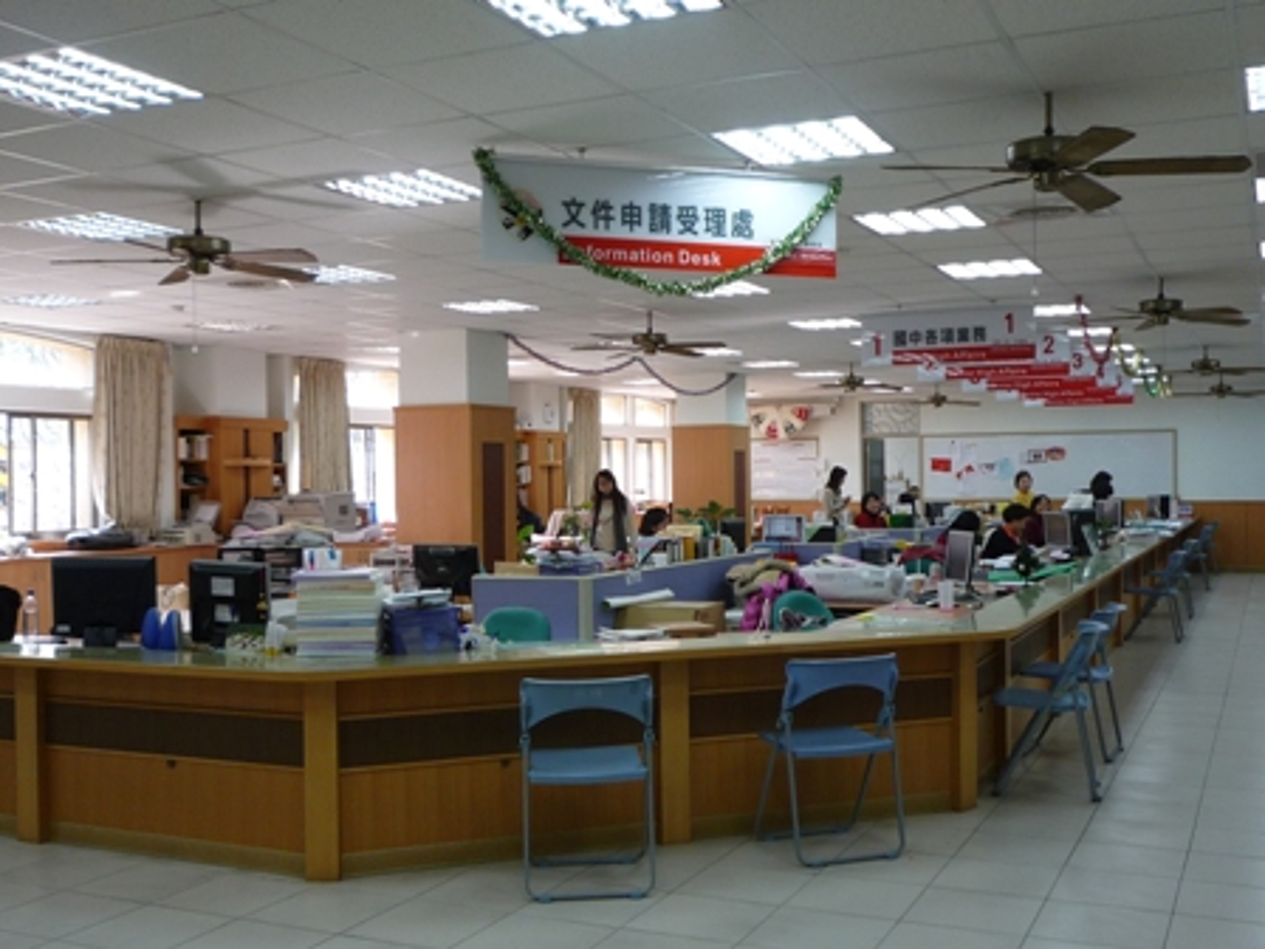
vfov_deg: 38.7
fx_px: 1352
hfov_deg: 50.1
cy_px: 474
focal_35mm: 37
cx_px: 632
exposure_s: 1/50
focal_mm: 4.5
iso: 100
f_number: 2.8
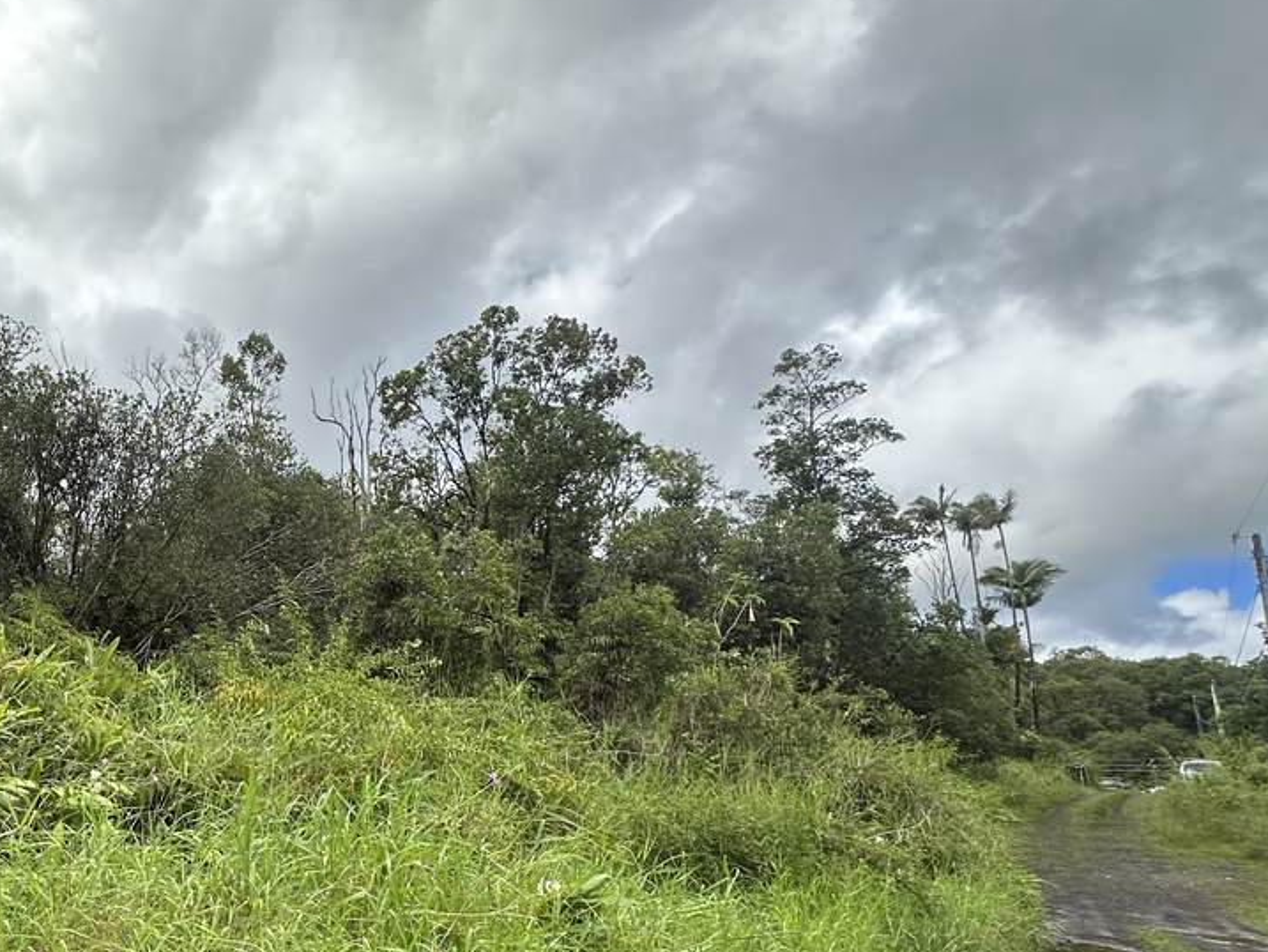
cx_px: 179
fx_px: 916
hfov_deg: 61.0
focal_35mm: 25
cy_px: 596
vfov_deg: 54.3
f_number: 2.2
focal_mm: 2.22
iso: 50
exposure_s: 1/1511
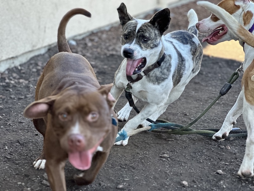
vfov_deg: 19.1
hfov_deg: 25.3
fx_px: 565
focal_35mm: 77
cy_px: 96
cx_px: 127
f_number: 2.8
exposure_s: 1/121
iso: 80
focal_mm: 9
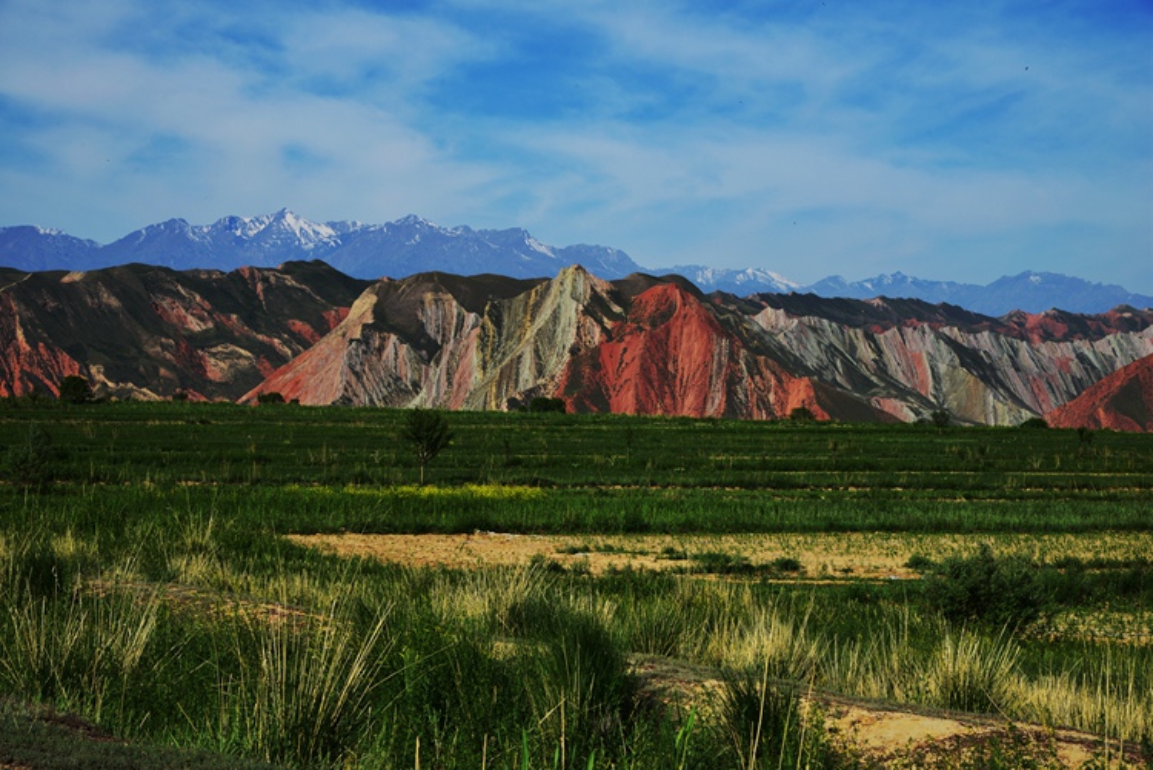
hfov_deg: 28.8
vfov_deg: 19.5
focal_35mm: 70
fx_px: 2243
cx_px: 576
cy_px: 385
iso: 200
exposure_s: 1/320
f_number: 11
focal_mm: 70
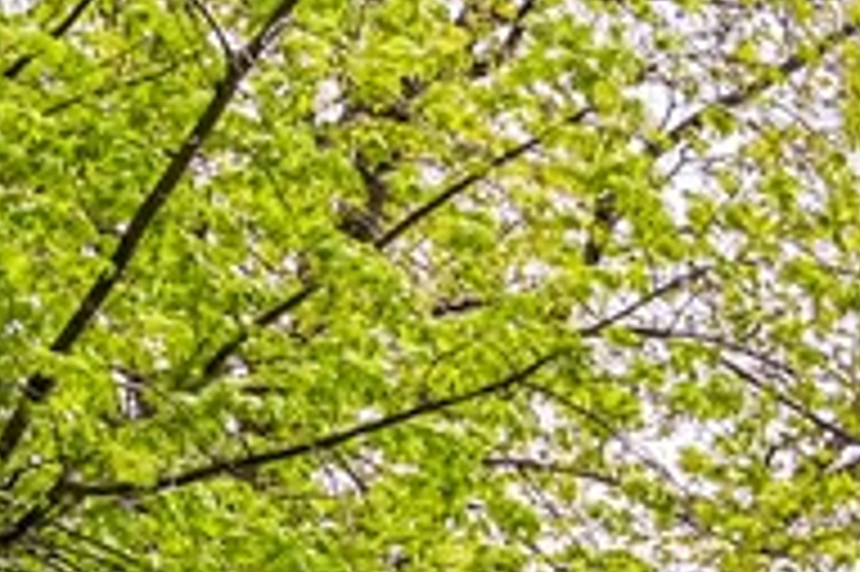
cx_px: 2028
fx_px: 2240
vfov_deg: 11.4
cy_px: 1489
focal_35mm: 94
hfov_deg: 14.6
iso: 100
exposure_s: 1/160
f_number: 8
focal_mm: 16.5
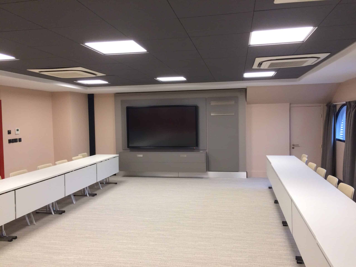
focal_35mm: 29
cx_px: 178
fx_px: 298
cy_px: 134
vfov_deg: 48.2
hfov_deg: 61.7
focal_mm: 4.15
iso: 80
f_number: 2.2
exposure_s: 1/33
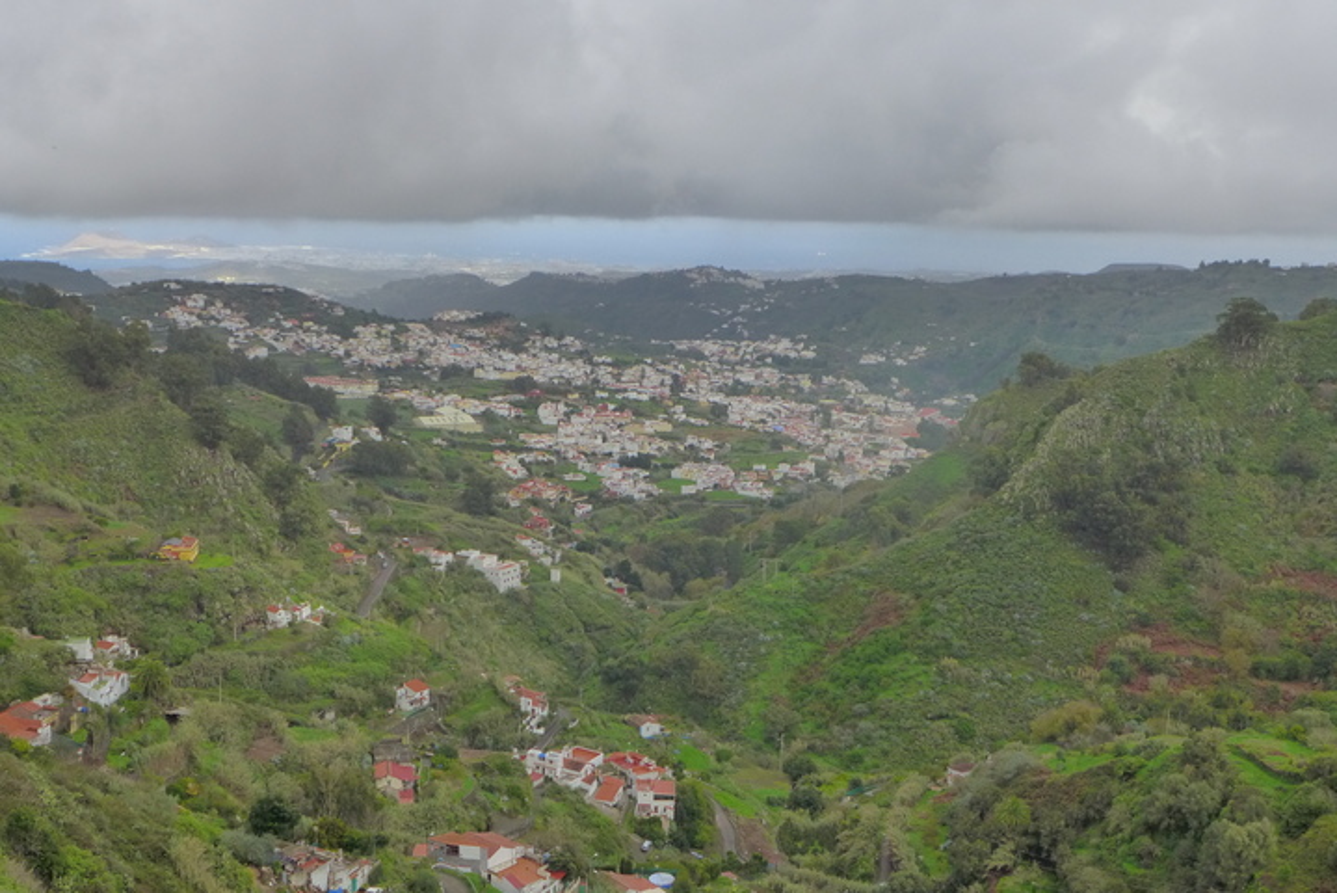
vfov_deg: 33.4
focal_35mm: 40
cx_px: 668
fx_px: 1486
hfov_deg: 48.4
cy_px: 446
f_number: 2.8
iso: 400
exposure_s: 1/800
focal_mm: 7.9
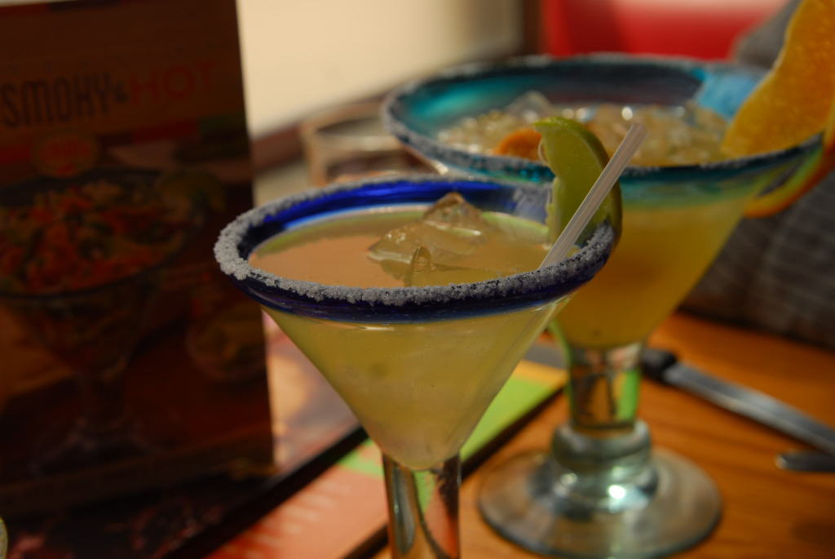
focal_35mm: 60
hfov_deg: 33.4
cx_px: 418
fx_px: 1393
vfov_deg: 22.7
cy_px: 280
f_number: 5.6
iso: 100
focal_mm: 40
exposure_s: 1/100
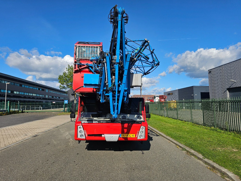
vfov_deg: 56.8
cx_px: 115
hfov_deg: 71.6
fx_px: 167
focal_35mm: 24
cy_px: 87
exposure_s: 1/981
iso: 10
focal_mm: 6.3
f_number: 1.7
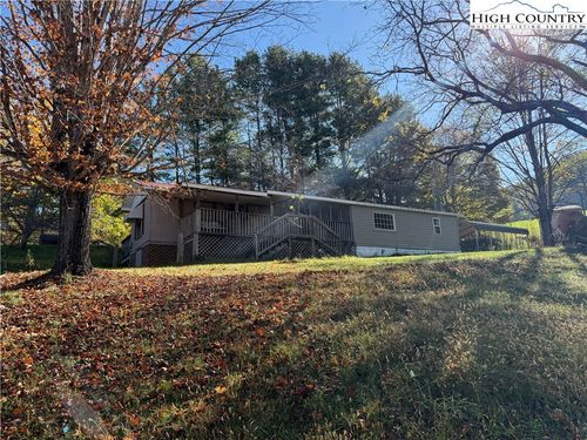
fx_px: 407
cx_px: 294
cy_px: 220
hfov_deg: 71.6
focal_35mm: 24
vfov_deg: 56.8
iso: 100
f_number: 1.78
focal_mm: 6.76
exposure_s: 1/1727
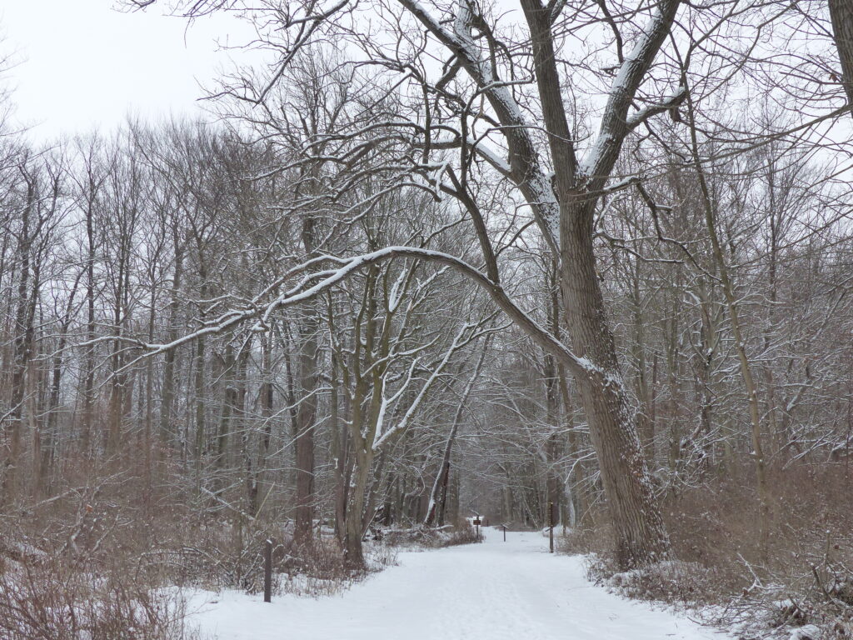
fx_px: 1232
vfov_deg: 29.1
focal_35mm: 50
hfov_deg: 38.2
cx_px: 426
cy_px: 320
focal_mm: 9.1
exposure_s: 1/250
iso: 160
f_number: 4
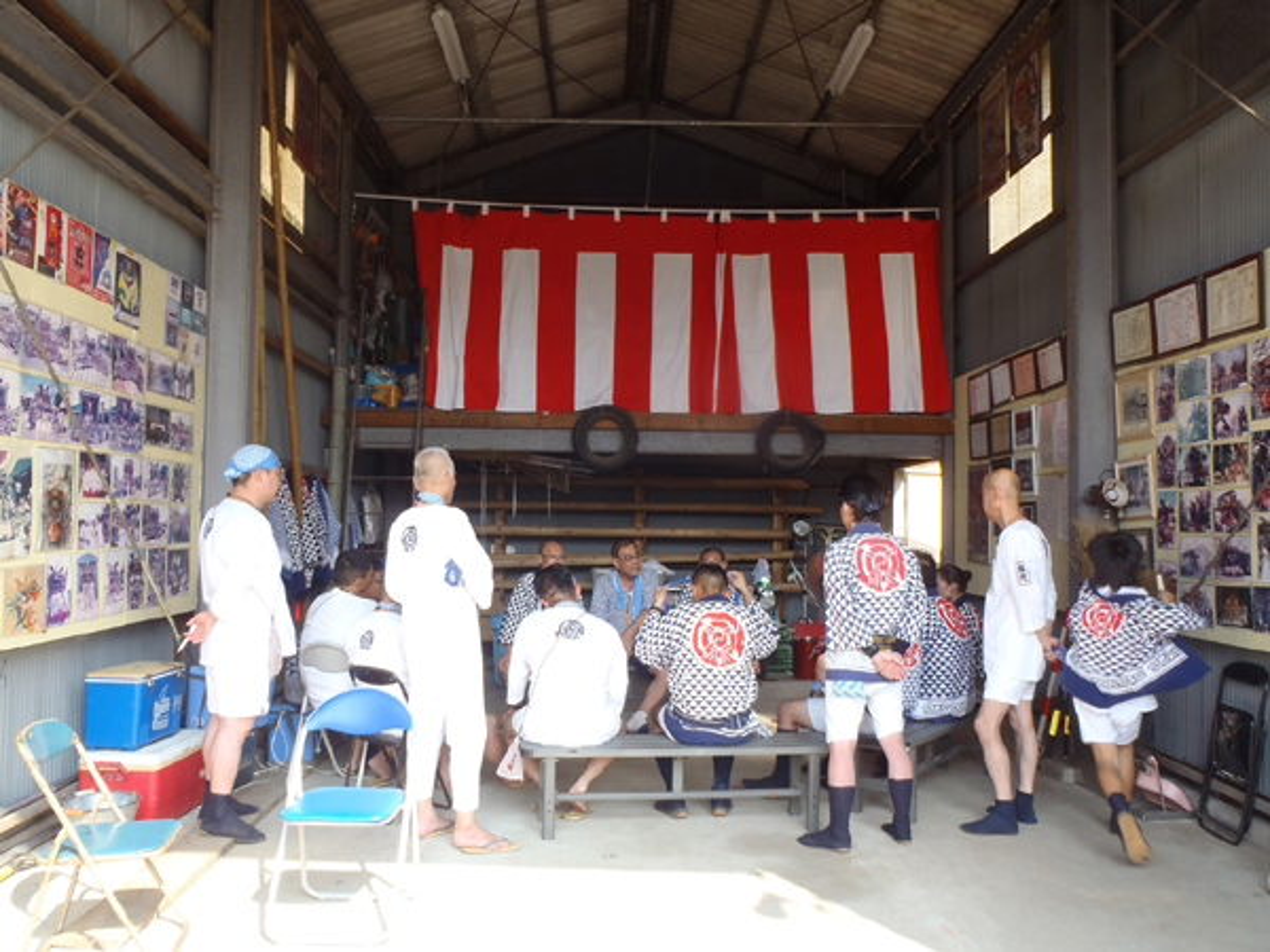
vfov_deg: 49.7
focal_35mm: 28
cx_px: 635
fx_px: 1027
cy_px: 476
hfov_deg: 63.4
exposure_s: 1/80
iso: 80
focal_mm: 5
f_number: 3.9
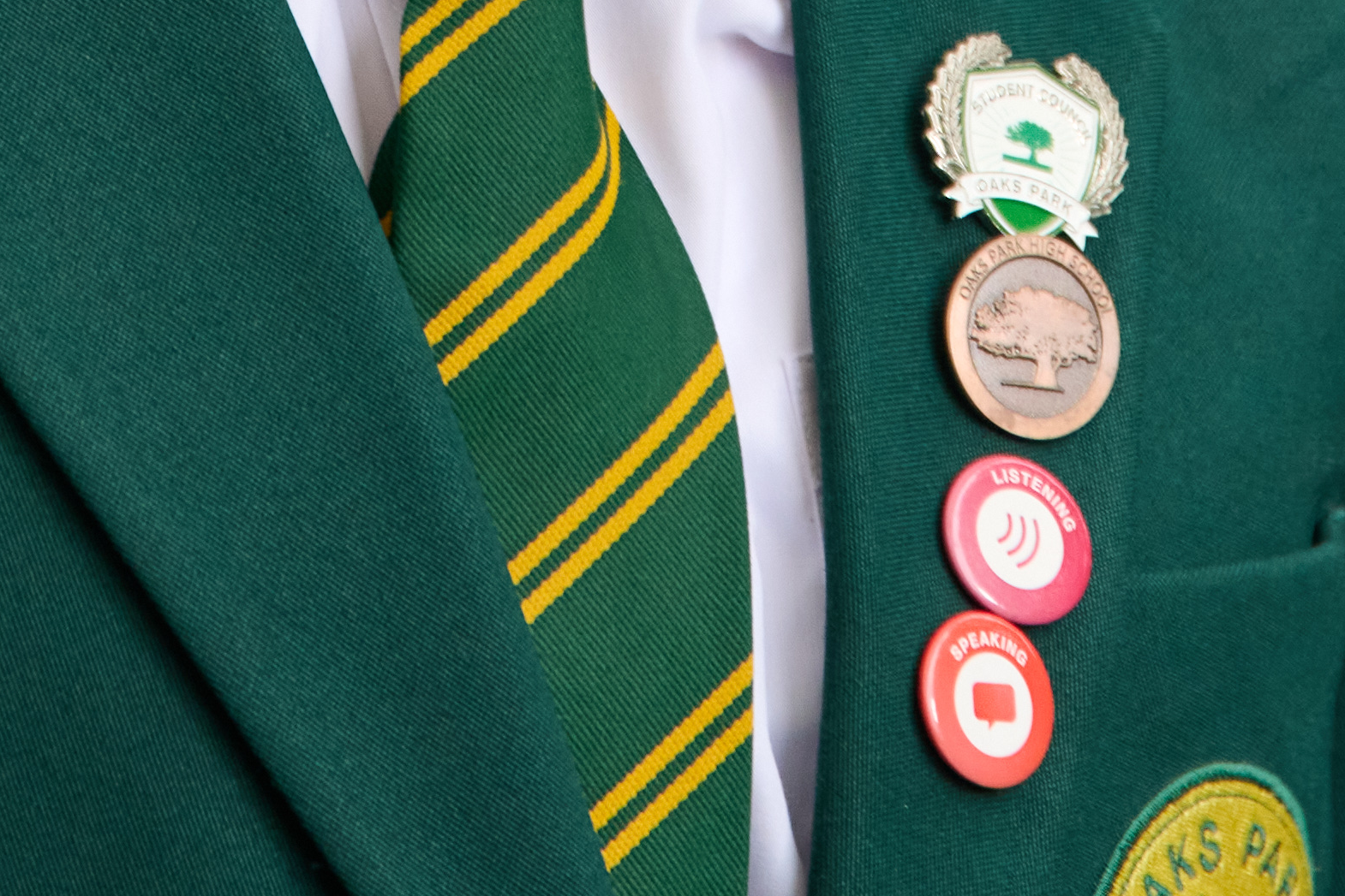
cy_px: -1117
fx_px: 13749
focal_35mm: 368
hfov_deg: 5.6
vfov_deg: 3.7
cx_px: 462
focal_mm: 70
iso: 640
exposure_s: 1/125
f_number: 2.8
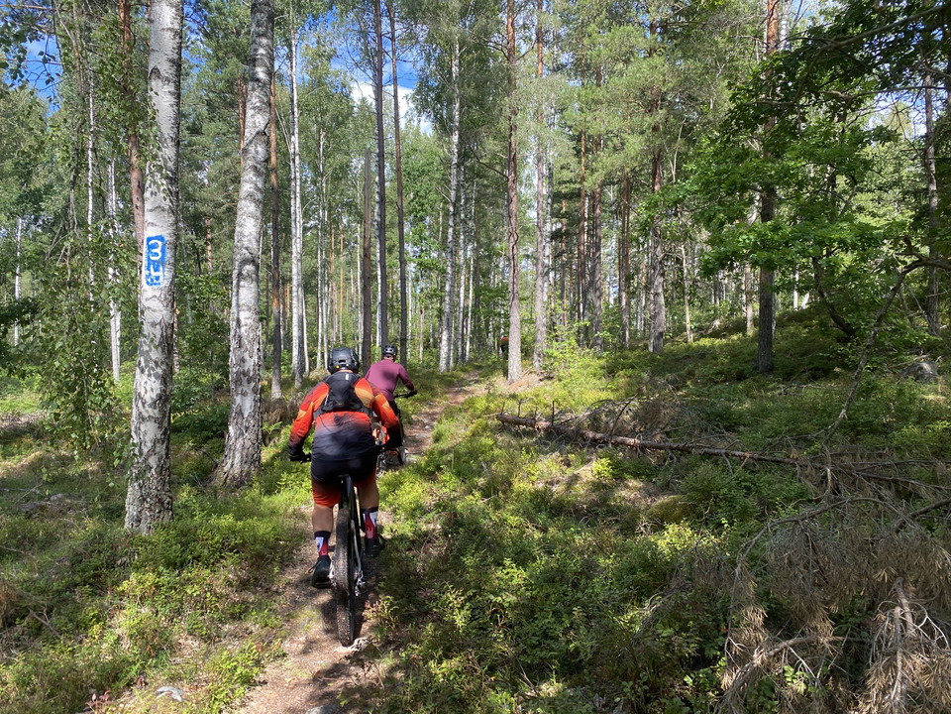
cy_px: 357
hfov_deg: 67.3
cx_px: 476
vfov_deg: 53.1
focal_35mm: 26
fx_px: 714
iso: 32
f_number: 1.8
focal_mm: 4.25
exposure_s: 1/651
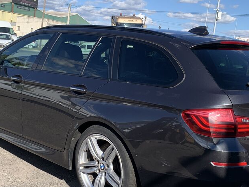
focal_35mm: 50
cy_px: 97
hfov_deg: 38.2
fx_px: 360
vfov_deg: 29.1
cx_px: 116
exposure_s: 1/2075
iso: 25
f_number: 1.8
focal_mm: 4.25
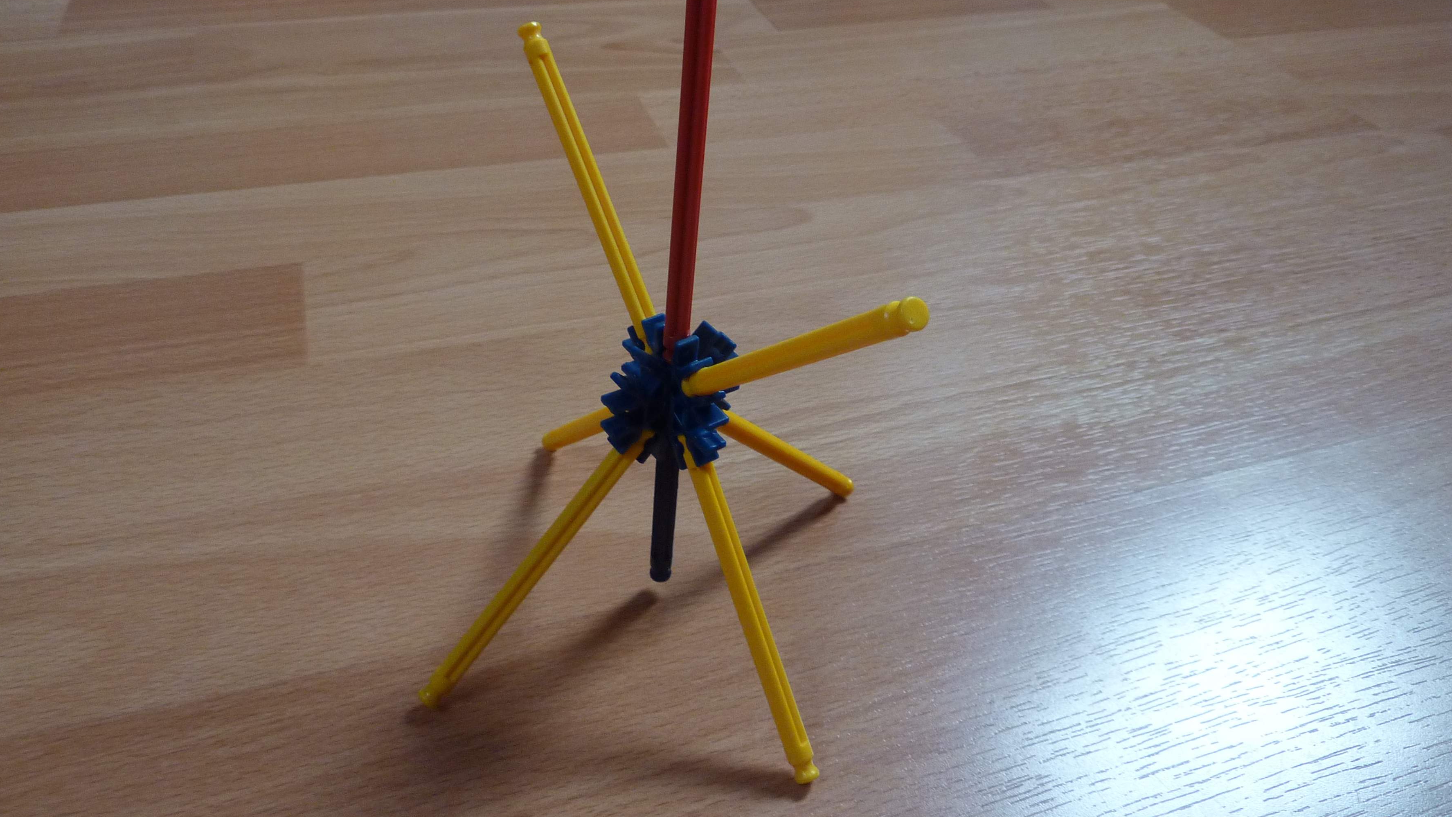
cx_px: 736
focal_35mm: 28
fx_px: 1078
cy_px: 293
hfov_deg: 67.9
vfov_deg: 41.1
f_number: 3.3
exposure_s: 1/30
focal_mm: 4.1
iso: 200
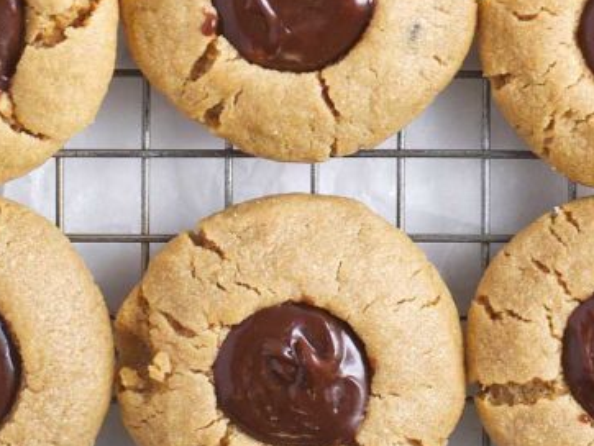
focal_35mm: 215
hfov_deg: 9.2
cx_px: 451
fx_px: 3692
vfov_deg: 6.8
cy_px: -341
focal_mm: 50
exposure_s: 1/160
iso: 100
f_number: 2.8
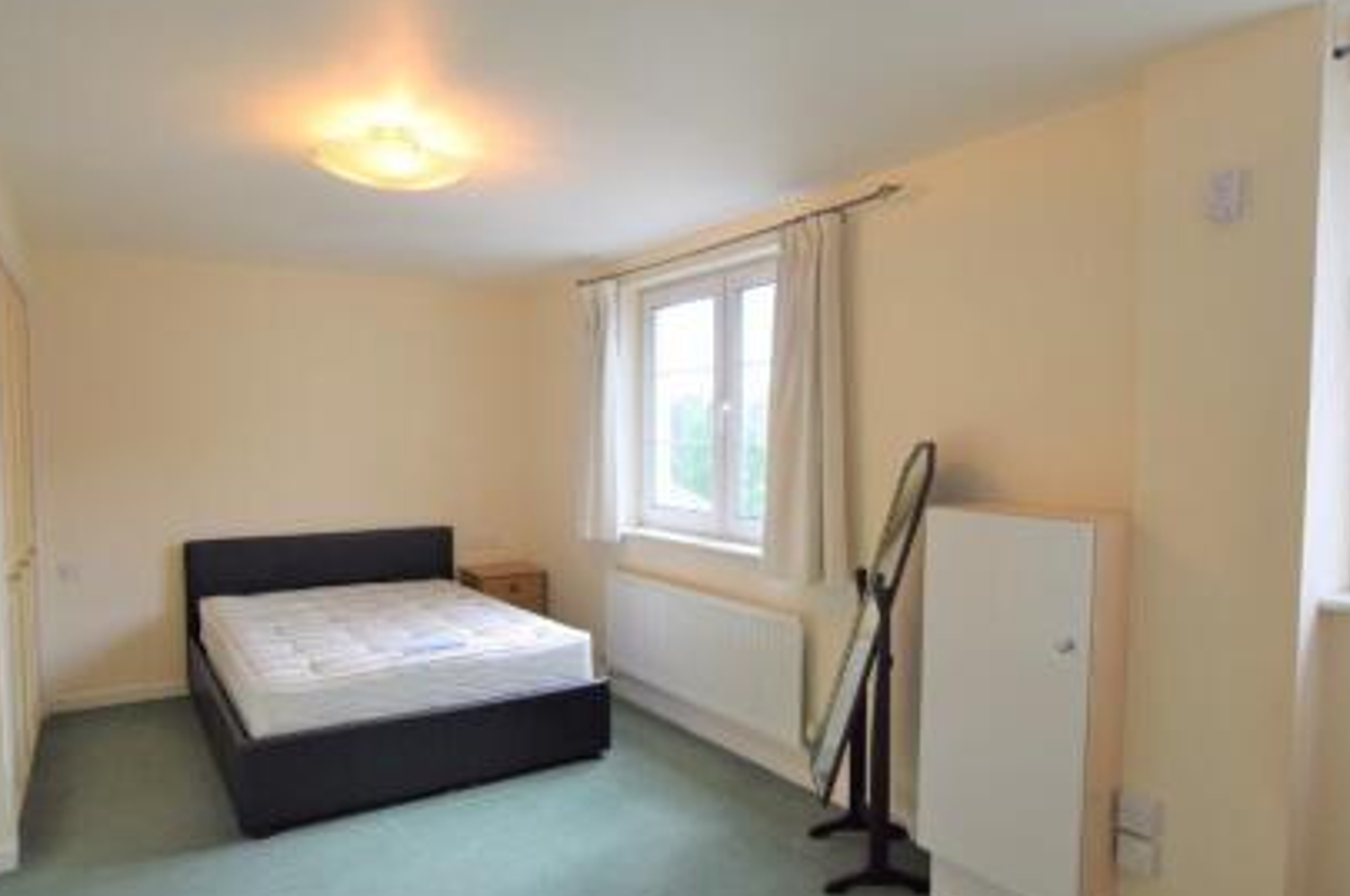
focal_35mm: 20
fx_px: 760
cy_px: 485
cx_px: 690
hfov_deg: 83.2
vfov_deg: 61.0
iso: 400
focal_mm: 11.5
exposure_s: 1/100
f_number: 5
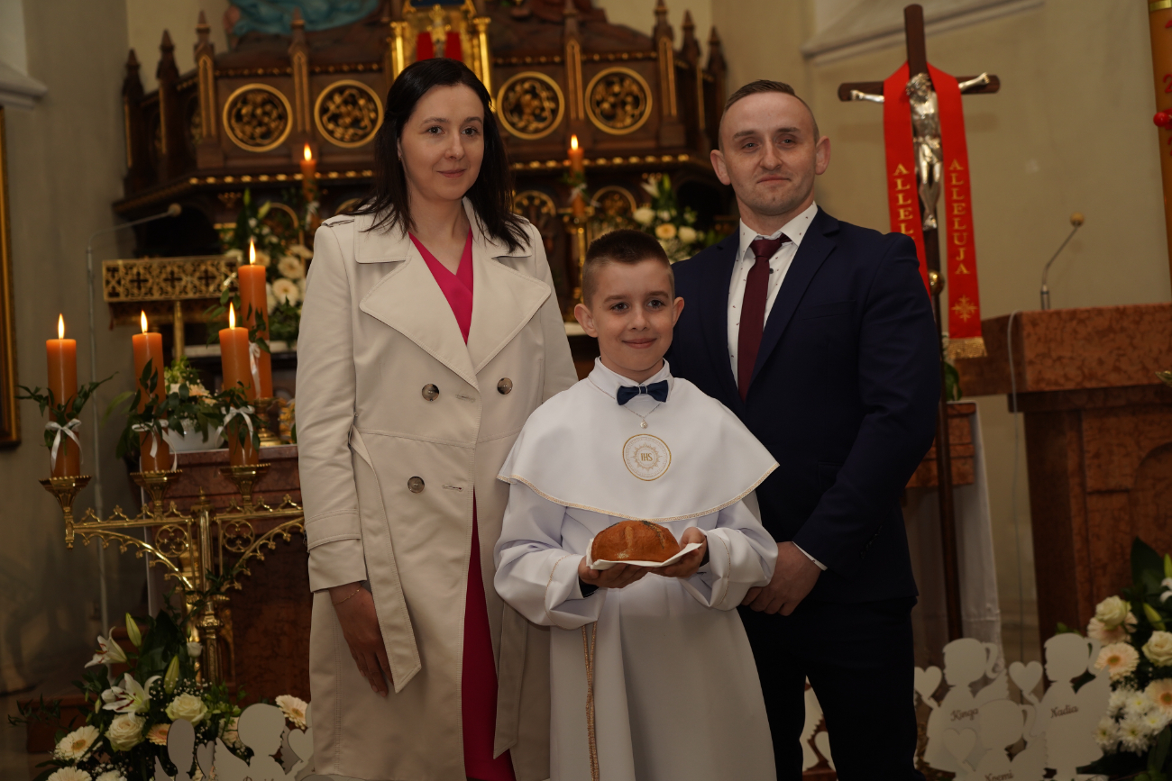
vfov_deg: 22.6
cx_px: 586
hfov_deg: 33.4
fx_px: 1953
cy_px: 390
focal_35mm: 60
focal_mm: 60
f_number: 4
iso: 400
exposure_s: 1/100
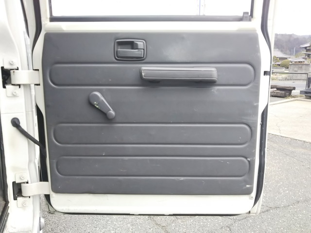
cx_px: 156
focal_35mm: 30
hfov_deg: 60.0
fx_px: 270
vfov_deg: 46.8
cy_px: 116
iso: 32
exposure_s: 1/120
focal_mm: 4
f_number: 2.2
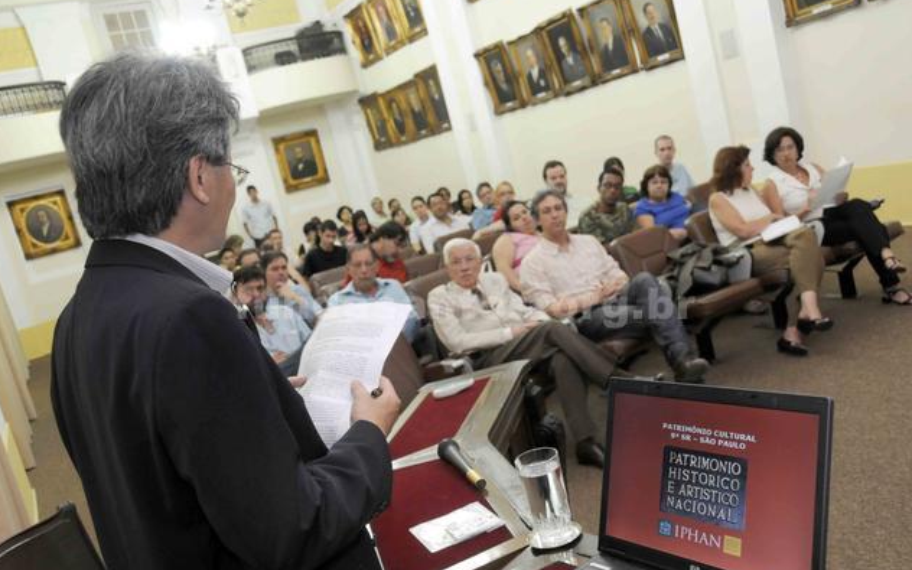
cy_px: 288
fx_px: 845
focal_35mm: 34
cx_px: 452
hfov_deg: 56.7
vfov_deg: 37.3
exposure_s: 1/25
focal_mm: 22
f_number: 5
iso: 800
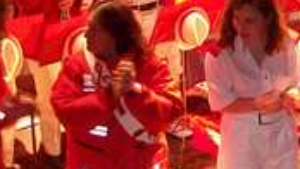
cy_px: -16
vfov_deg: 8.9
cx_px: 231
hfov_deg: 15.8
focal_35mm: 135
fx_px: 1074
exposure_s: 1/16
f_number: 2.7
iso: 200
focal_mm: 6
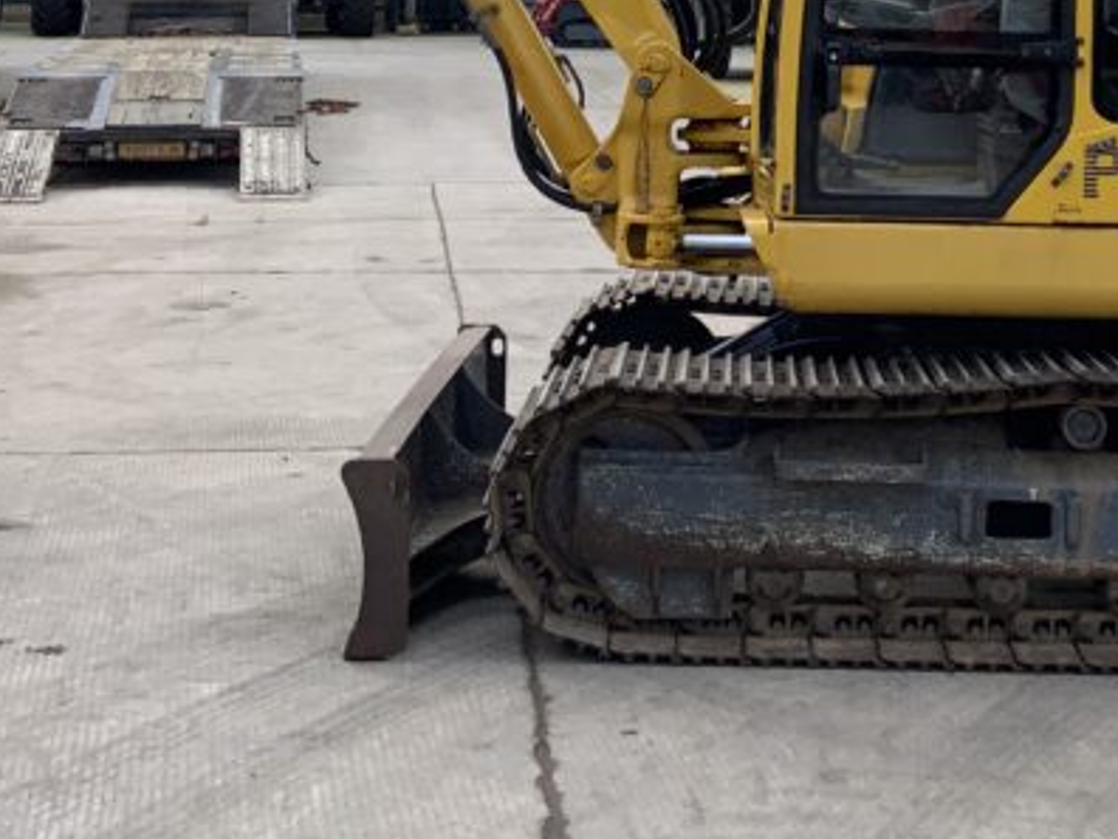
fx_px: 2422
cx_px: 796
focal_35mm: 75
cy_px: -102
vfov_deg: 18.8
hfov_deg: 25.8
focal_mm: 3
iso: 16
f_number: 1.8
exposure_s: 1/770
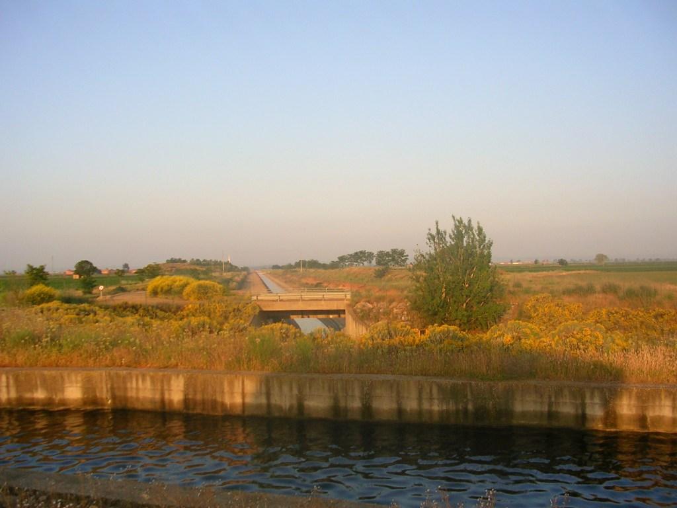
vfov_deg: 37.7
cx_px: 338
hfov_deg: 49.0
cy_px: 254
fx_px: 743
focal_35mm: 38
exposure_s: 1/412
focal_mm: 5.8
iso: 50
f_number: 2.8
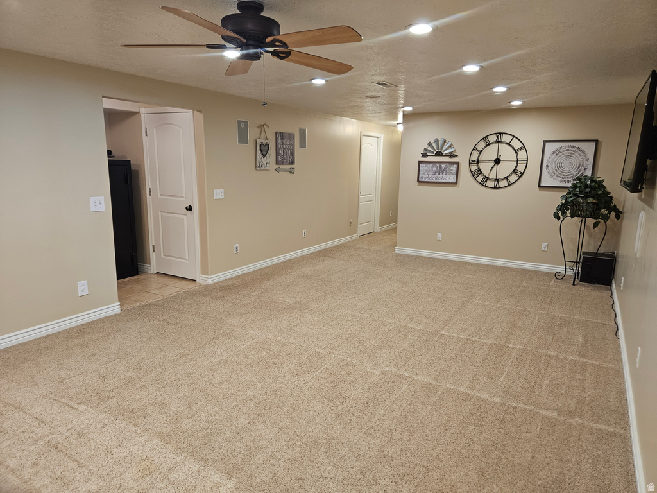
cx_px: 328
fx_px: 437
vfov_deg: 58.9
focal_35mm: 23
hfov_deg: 73.9
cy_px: 246
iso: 200
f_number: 1.8
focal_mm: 5.4
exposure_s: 1/40
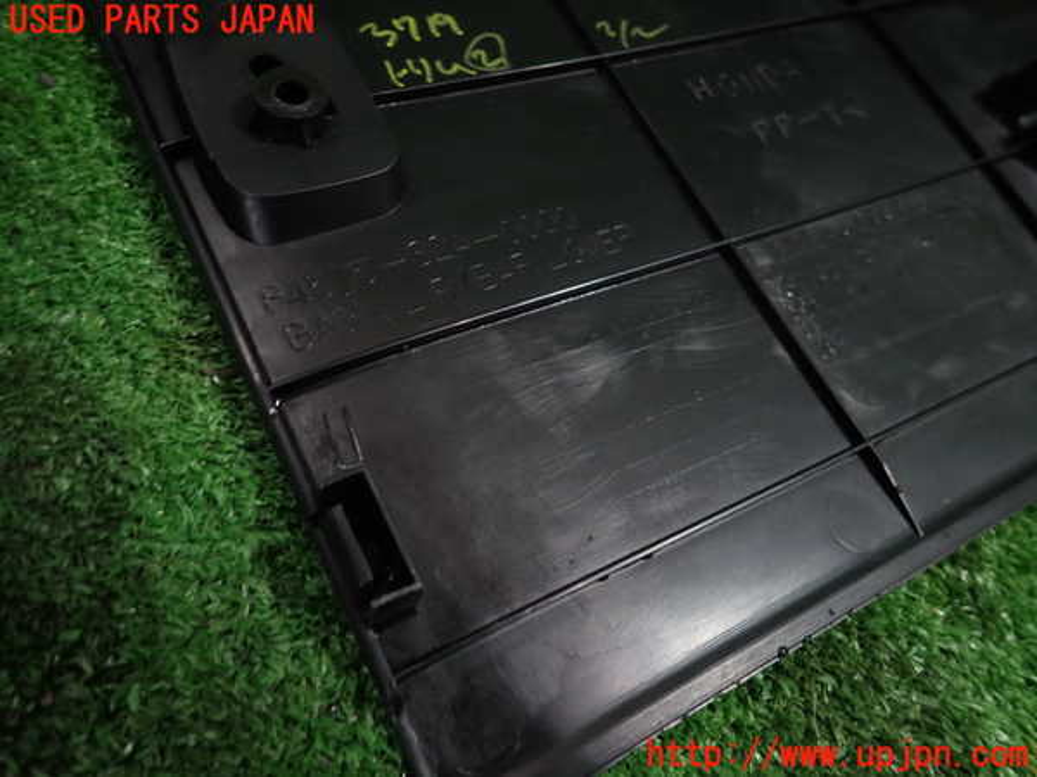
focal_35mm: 25
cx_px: 518
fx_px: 749
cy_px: 388
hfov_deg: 69.4
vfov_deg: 54.9
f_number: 2
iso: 200
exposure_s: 1/40
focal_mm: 4.5
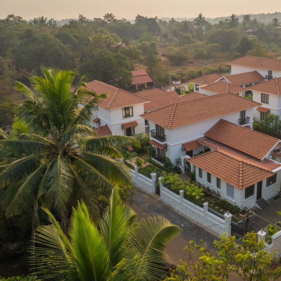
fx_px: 312
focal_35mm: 34
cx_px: 202
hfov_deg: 47.1
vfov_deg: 48.2
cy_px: 112
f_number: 2.8
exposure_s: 1/120
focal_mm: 8.38
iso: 100
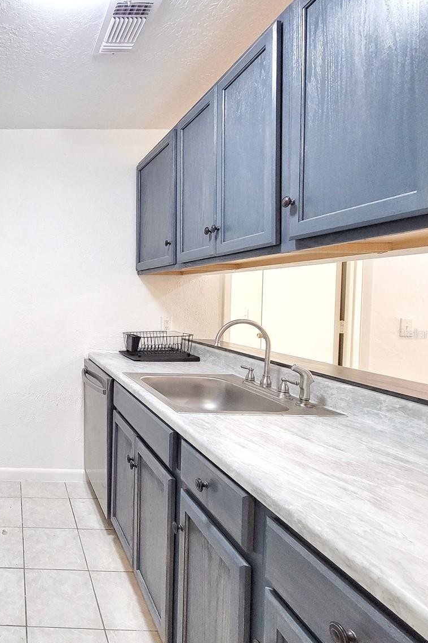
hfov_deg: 51.7
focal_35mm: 19
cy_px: 334
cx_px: 1
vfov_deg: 86.9
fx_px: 339
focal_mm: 2.2
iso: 320
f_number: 2.2
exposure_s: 1/60
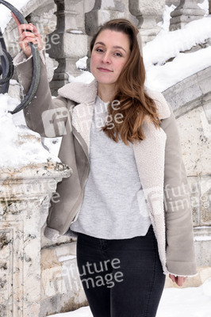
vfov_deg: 36.3
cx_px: 106
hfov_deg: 24.6
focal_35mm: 55
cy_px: 158
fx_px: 484
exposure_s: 1/160
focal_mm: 55
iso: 500
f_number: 10
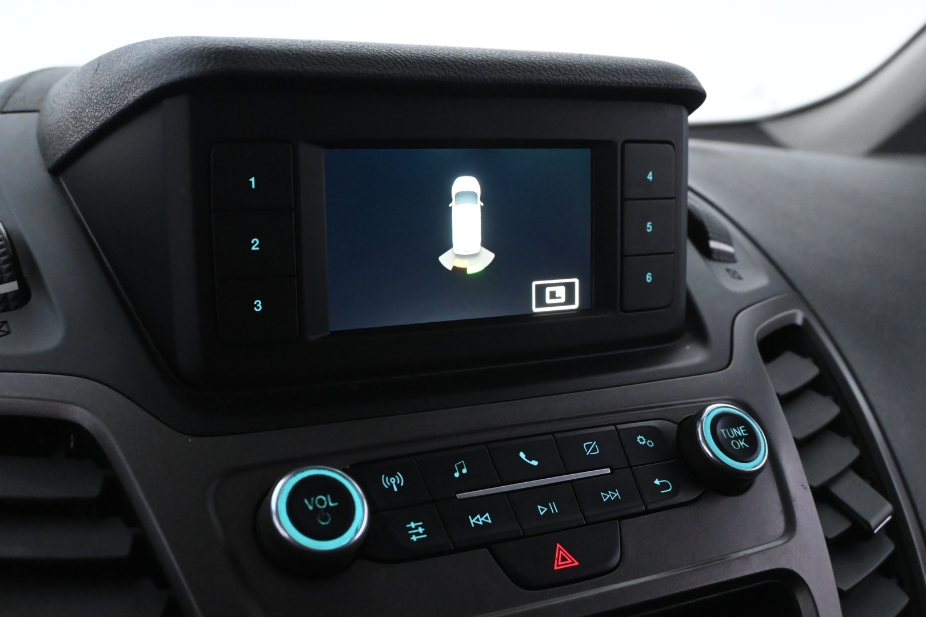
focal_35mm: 38
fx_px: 965
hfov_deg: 51.3
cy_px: 308
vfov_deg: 35.5
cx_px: 463
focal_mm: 25
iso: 6400
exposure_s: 1/60
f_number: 5.6
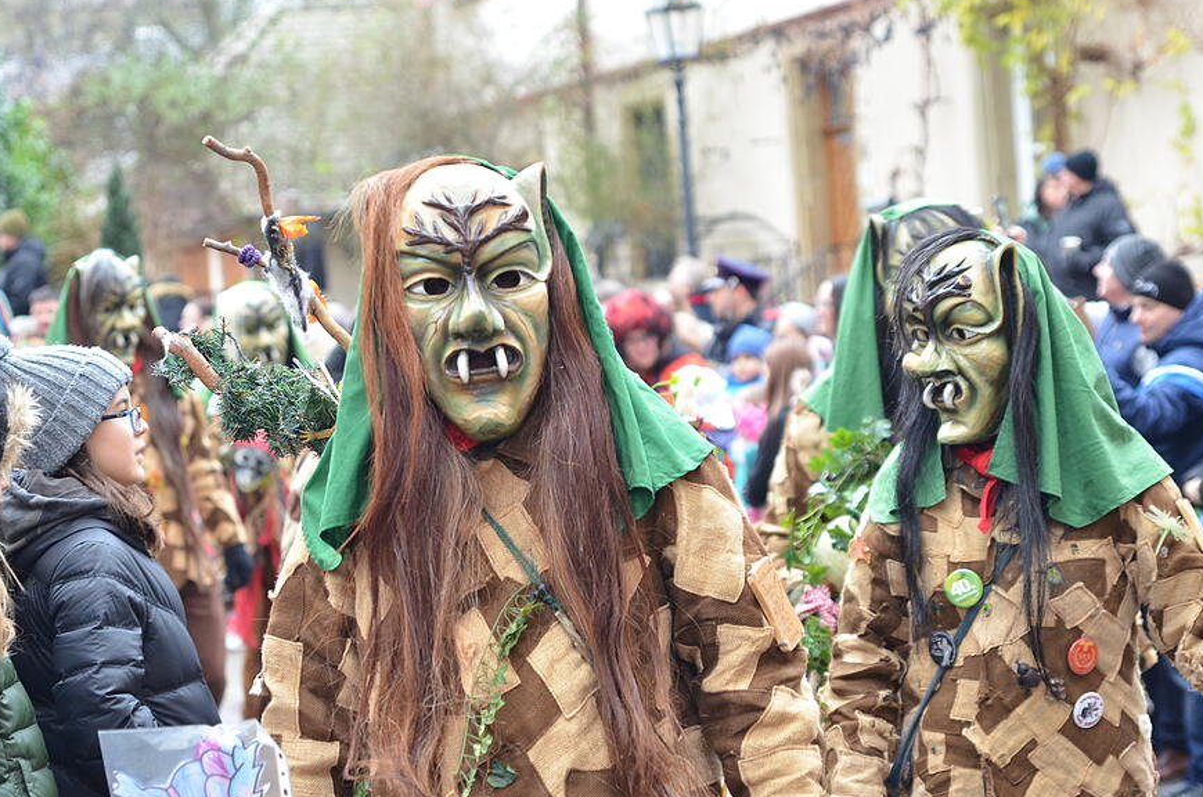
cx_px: 561
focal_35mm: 97
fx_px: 3235
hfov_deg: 21.1
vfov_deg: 14.0
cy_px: 412
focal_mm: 60
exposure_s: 1/160
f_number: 3.2
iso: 800
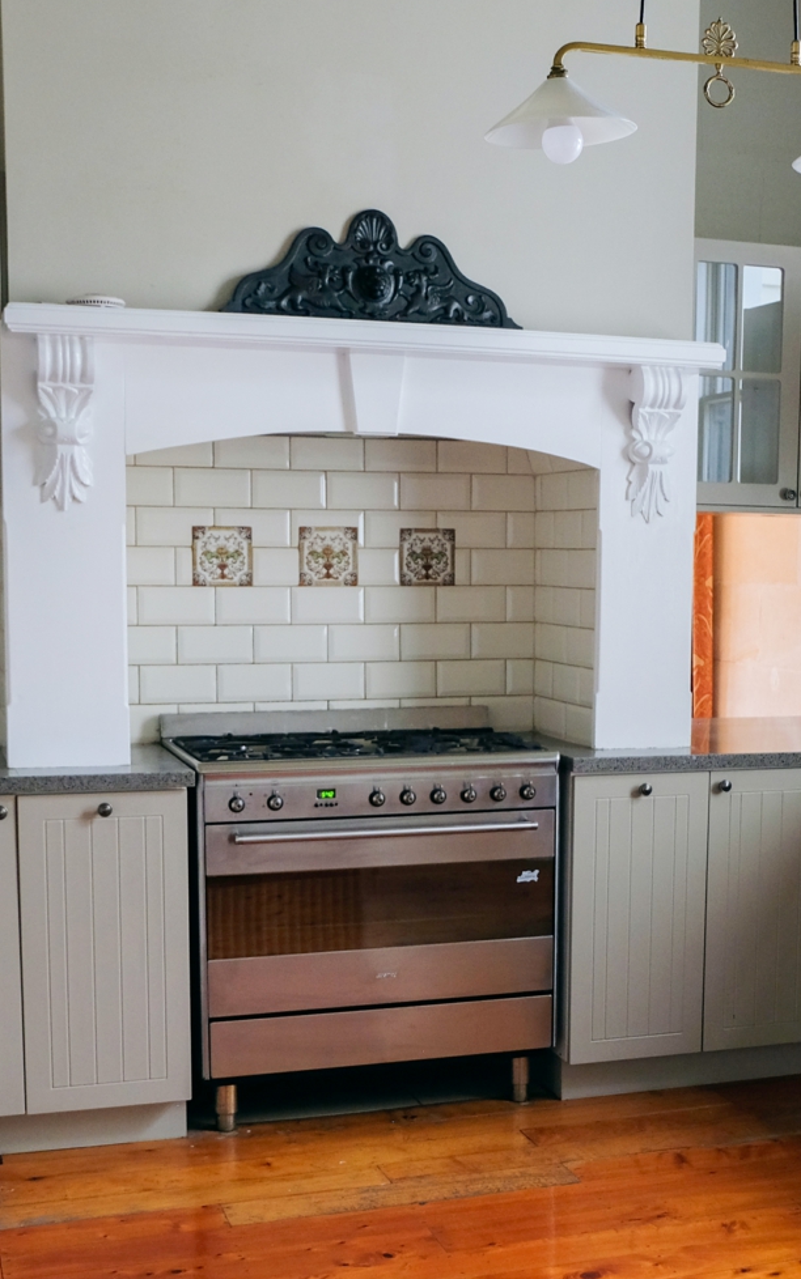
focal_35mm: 48
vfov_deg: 41.6
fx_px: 1675
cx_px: 550
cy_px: 783
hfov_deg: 26.7
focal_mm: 16
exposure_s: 1/60
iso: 640
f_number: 4
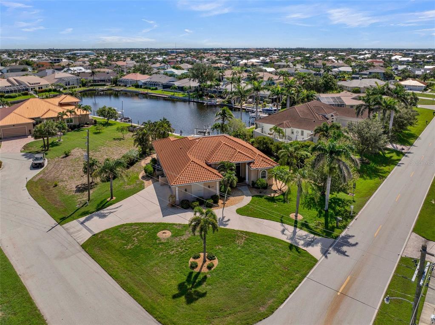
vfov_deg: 56.8
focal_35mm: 24
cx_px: 218
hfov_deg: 71.6
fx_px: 301
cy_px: 162
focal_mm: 12.29
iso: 100
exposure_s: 1/240
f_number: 2.8
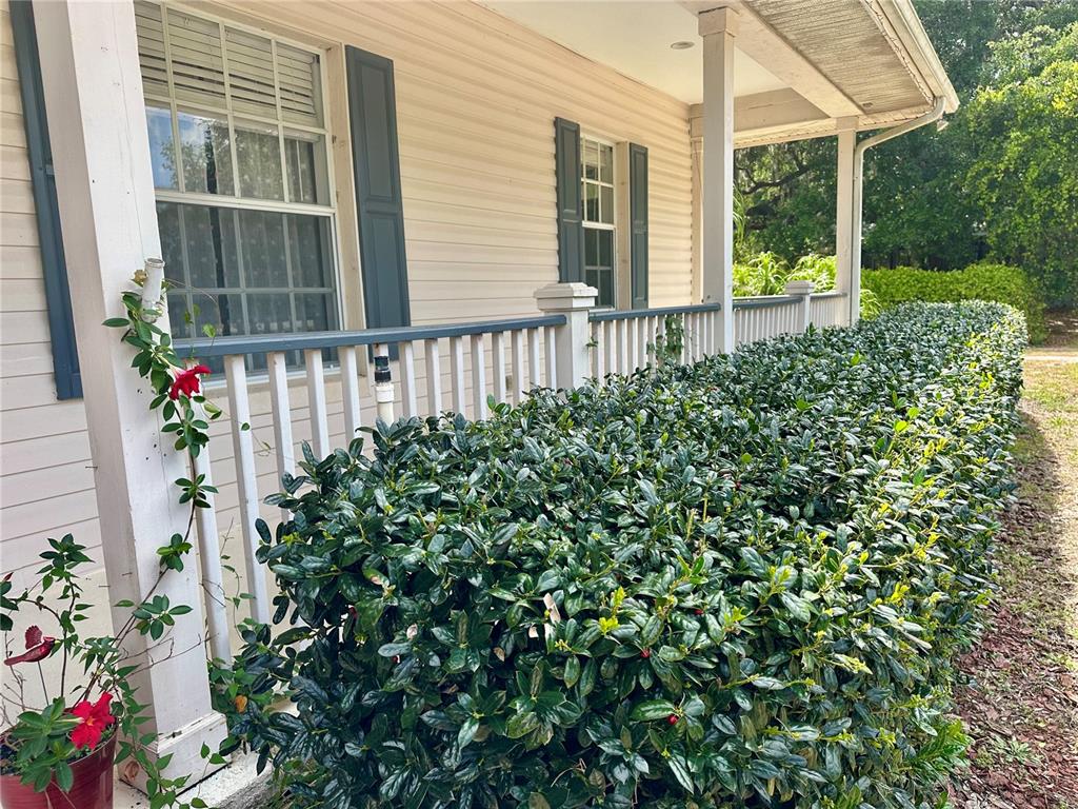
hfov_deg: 71.6
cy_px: 404
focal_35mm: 24
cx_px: 539
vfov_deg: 56.8
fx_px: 747
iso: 80
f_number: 1.78
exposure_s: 1/1119
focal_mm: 6.86
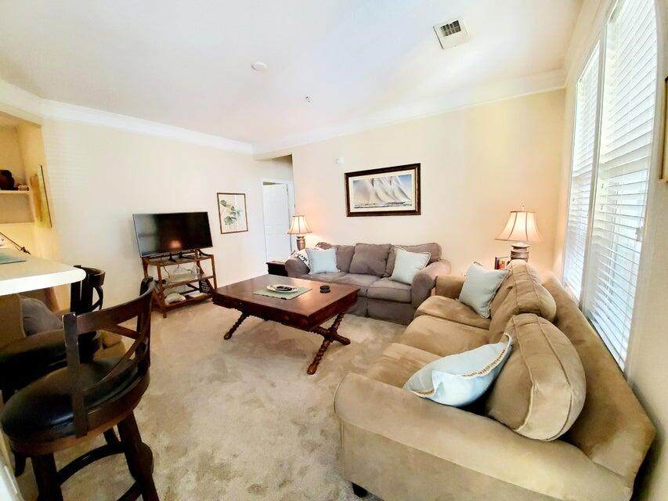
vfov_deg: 89.9
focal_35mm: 13
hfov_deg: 106.2
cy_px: 250
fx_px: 251
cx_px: 334
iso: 320
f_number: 2.2
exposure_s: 1/59
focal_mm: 1.8
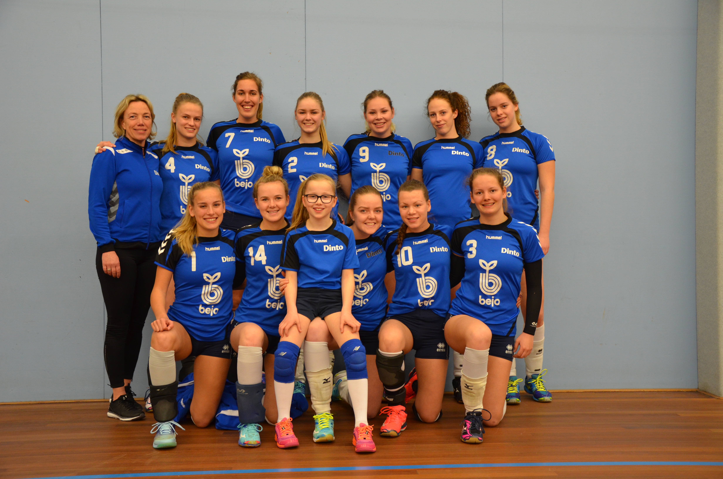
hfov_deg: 43.7
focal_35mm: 45
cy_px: 240
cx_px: 362
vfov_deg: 29.7
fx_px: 902
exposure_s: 1/40
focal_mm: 30
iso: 800
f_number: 4.2
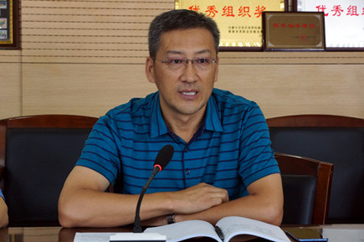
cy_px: 121
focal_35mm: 112
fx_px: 1136
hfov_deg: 18.2
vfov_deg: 12.1
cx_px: 182
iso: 800
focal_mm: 75
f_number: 9
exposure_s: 1/15
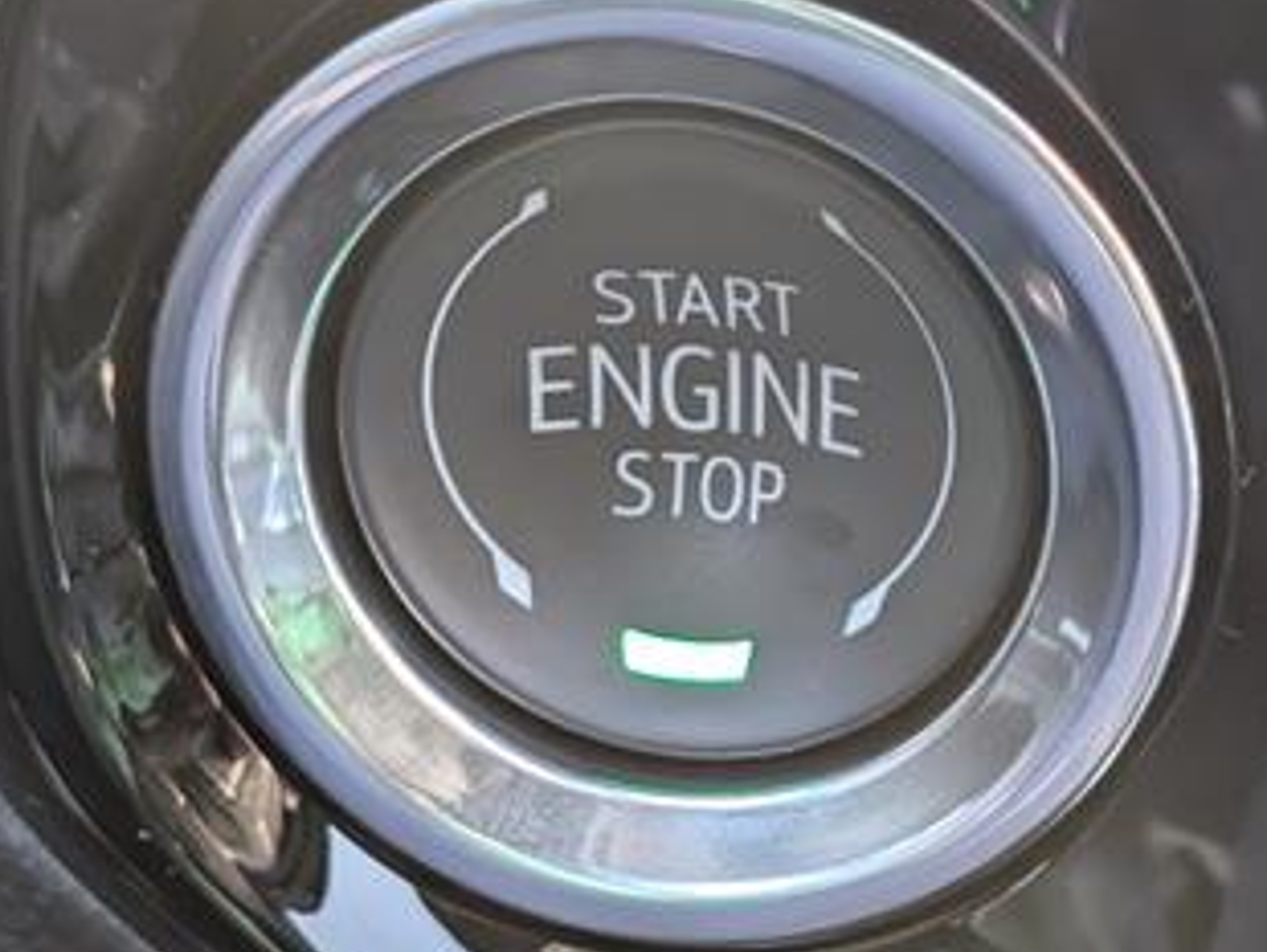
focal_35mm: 101
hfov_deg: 19.4
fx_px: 3700
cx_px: 695
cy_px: 494
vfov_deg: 14.7
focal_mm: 6.9
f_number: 1.68
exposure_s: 1/179
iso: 766
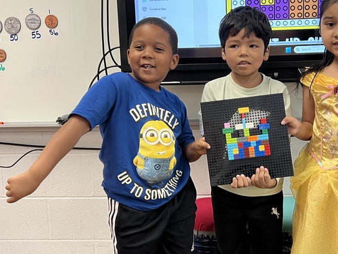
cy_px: 130
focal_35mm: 49
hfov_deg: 38.6
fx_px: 479
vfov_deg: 29.7
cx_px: 217
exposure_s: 1/60
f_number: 1.5
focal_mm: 5.7
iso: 80
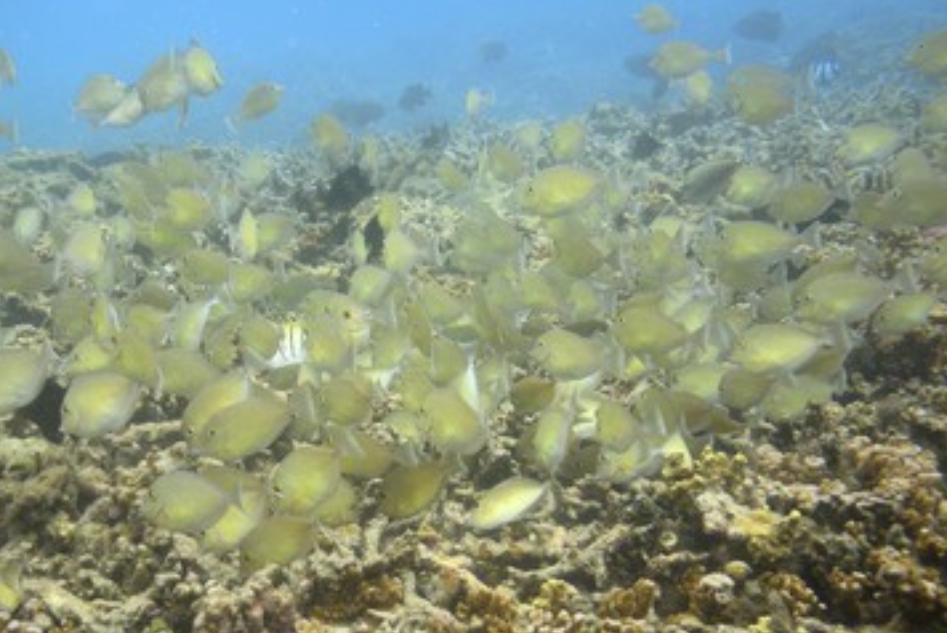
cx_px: 418
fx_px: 869
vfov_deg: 40.0
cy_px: 293
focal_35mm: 33
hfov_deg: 57.0
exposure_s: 1/160
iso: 200
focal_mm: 18.5
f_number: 5.6
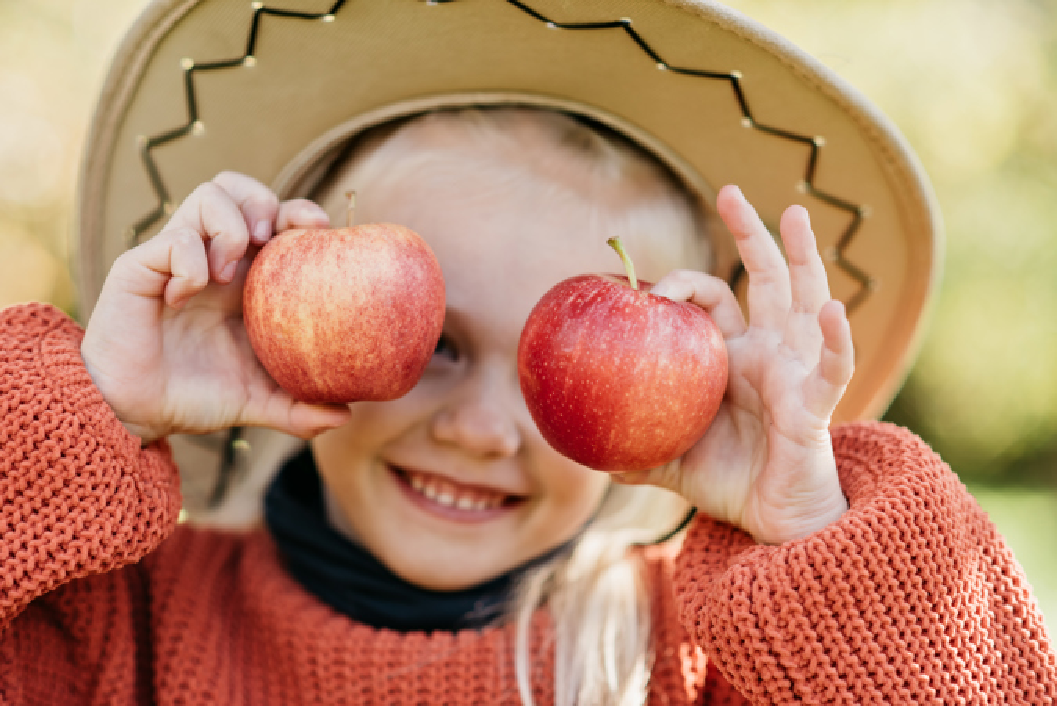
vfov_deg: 16.1
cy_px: 353
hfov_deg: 23.9
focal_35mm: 85
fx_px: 2497
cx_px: 528
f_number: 2.8
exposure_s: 1/640
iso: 400
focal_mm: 85
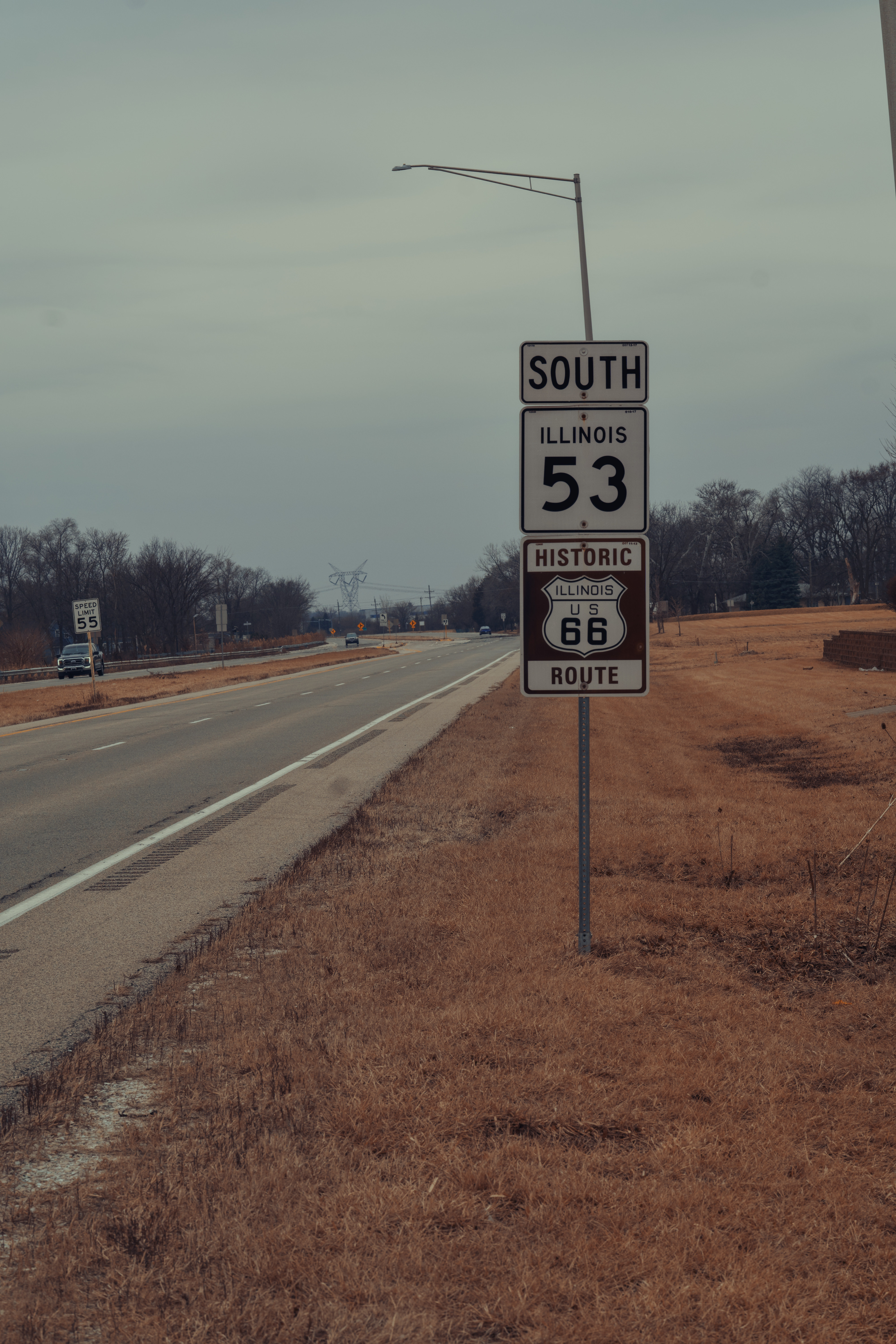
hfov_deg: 15.2
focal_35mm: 90
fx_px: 3360
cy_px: 672
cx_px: 448
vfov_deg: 22.6
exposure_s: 1/800
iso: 500
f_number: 11
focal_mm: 90
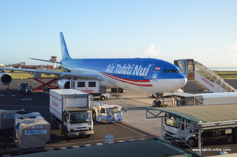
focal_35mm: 45
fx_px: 296
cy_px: 78
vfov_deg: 29.7
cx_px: 118
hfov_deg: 43.7
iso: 2500
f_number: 14
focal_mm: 30
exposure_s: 1/800
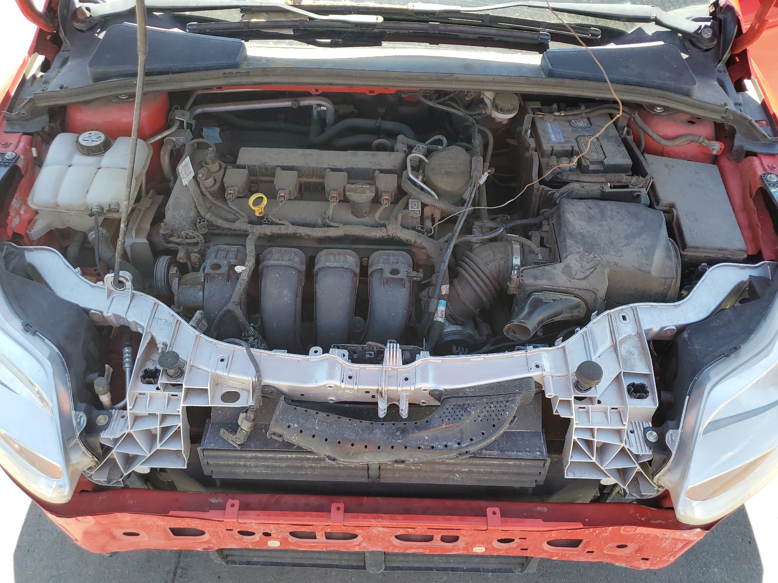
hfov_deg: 67.3
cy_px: 292
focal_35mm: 26
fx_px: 584
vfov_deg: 53.1
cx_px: 389
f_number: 1.5
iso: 50
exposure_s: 1/400
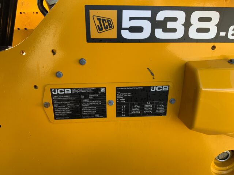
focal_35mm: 29
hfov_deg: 61.7
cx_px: 117
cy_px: 88
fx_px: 196
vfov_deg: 48.2
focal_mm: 3
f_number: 1.8
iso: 25
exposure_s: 1/122
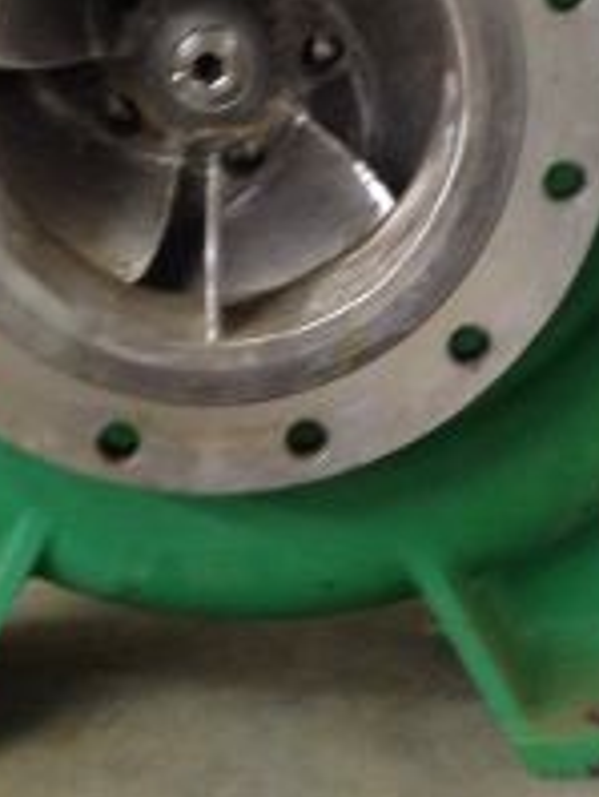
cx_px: 205
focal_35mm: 113
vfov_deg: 17.2
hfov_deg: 13.1
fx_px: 2602
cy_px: 121
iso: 160
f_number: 2.4
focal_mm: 4.28
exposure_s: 1/20
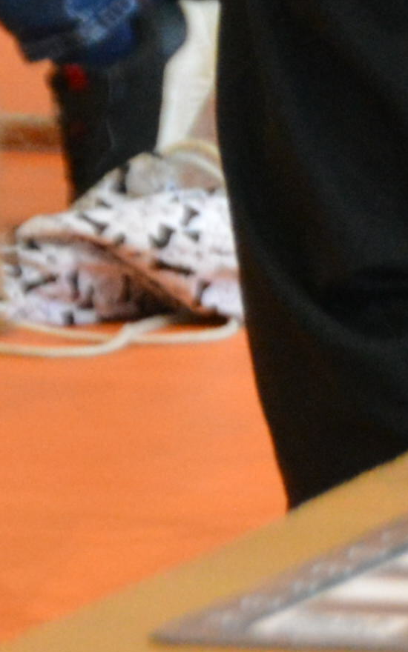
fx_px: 14838
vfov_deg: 2.5
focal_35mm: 834
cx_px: 1205
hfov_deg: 1.6
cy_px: -204
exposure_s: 1/30
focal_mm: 80
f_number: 5.3
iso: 1600
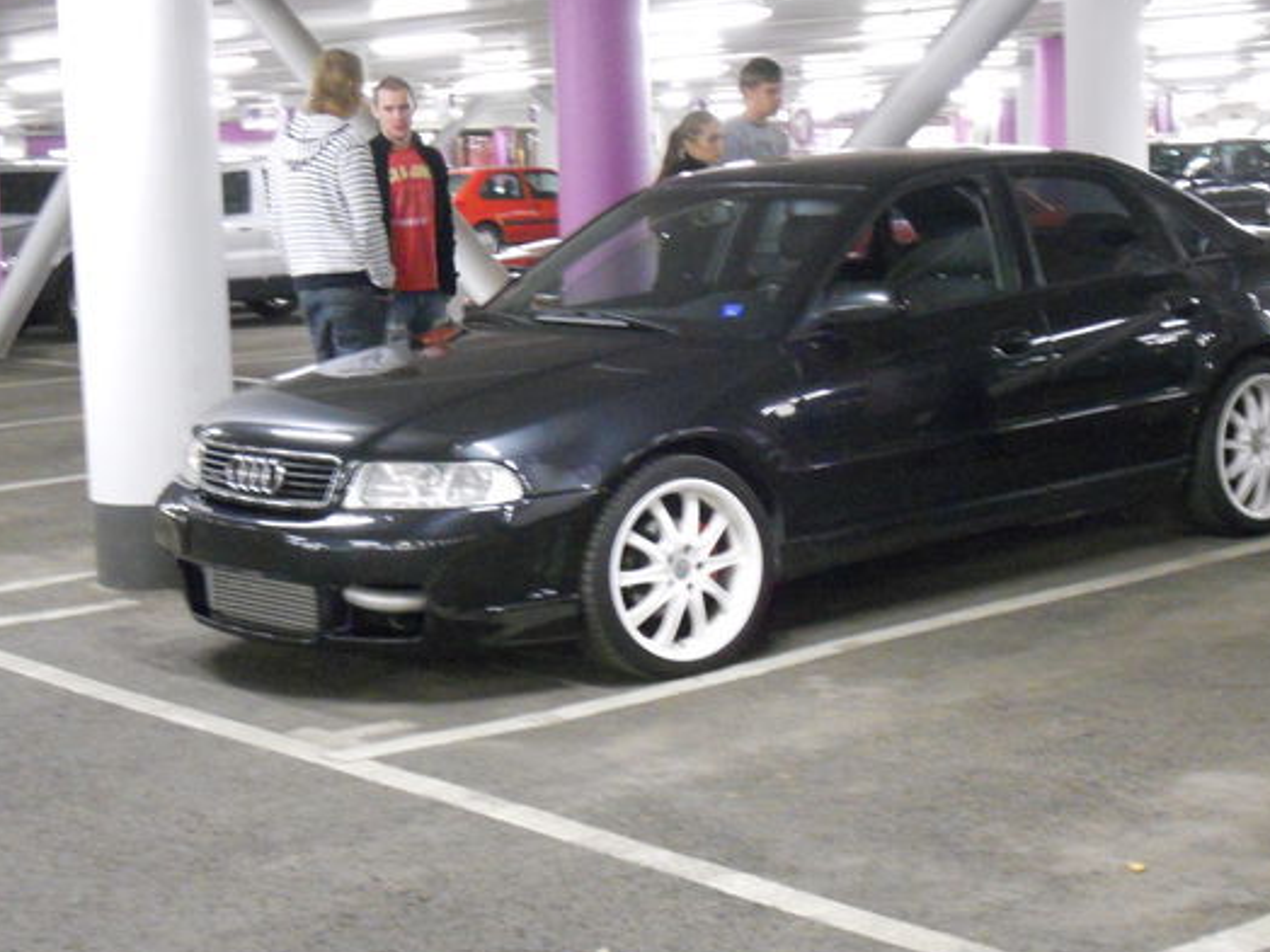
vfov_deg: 22.3
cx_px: 717
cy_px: 465
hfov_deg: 29.4
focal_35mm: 66
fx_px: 2421
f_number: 4.8
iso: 800
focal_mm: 9.8
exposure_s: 1/13
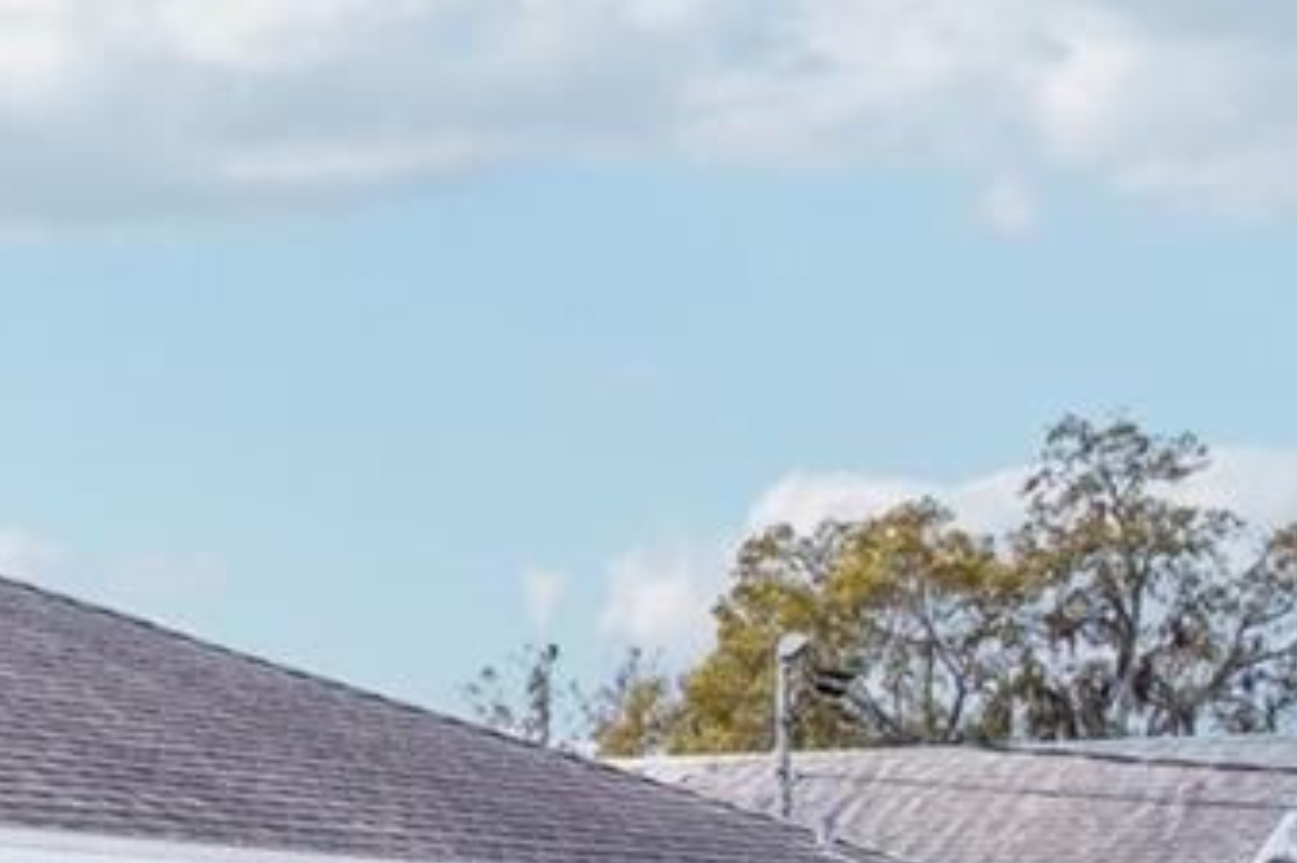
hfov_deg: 18.0
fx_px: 3745
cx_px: -510
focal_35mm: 104
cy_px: 1001
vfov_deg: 12.9
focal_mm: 8.4
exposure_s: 1/1250
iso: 400
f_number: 2.8
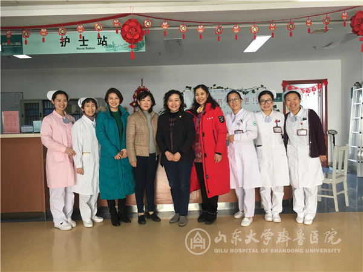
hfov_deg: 61.7
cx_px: 182
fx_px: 304
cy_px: 136
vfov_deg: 48.2
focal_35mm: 29
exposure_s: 1/33
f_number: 2.2
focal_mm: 4.15
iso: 40
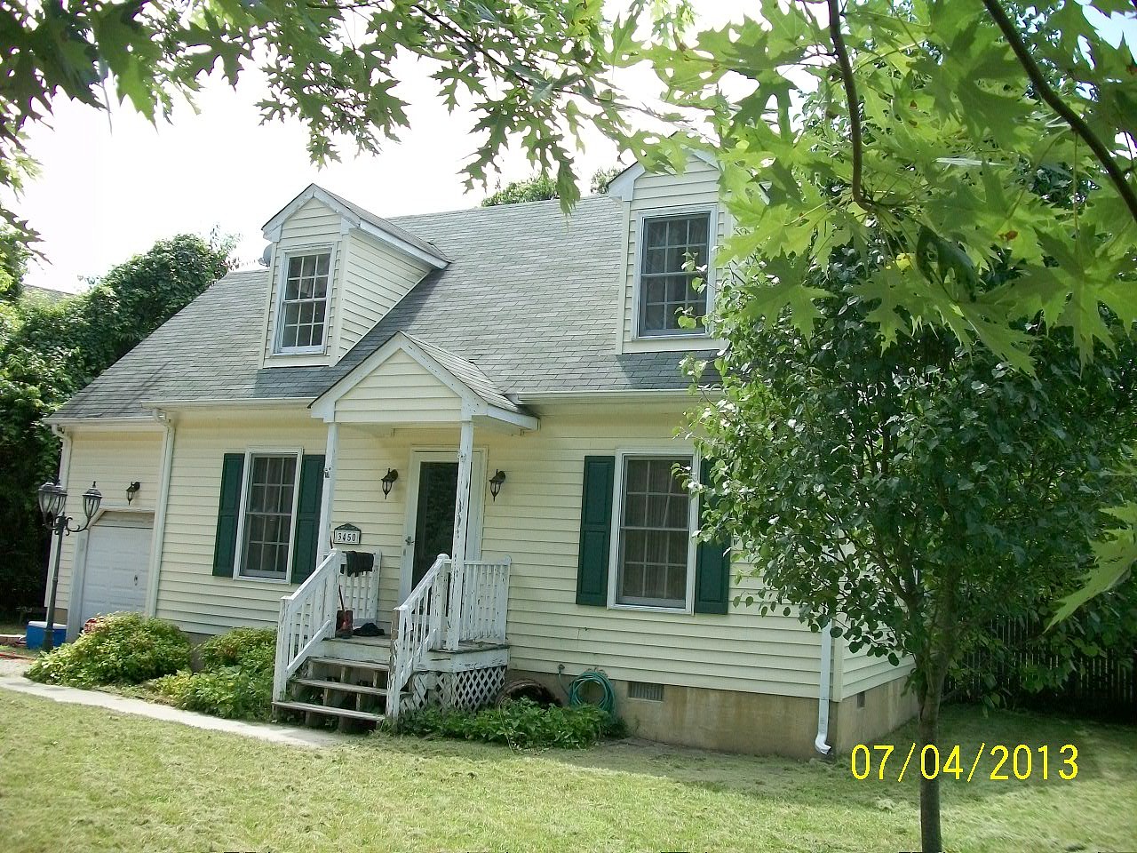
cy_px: 426
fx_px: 1051
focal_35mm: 32
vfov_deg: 44.2
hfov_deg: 56.8
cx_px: 568
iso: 80
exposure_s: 1/400
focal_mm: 5.7
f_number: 2.9
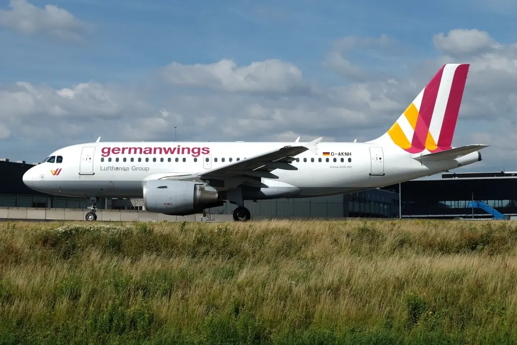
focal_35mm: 56
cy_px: 172
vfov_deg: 24.2
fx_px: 804
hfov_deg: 35.6
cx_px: 258
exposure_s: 1/350
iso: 100
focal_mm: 37.1
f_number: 8
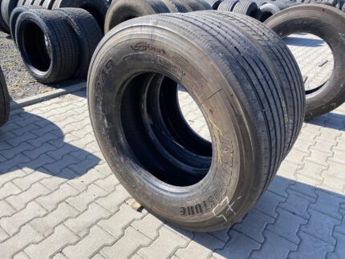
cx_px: 172
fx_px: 259
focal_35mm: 26
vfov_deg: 53.1
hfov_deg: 67.3
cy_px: 130
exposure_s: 1/884
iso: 32
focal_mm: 4.25
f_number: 1.8
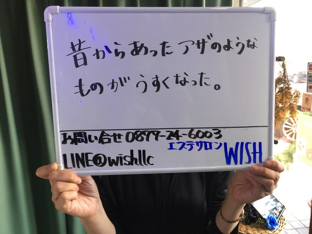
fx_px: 261
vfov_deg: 48.2
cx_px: 156
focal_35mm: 29
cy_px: 117
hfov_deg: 61.7
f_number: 2.2
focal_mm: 4.15
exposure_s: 1/15
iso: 50
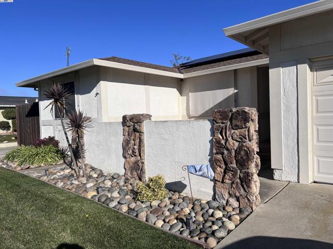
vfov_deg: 53.1
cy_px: 124
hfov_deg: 67.3
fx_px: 250
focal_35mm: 26
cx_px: 166
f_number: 1.5
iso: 50
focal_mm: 5.7
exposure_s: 1/9434
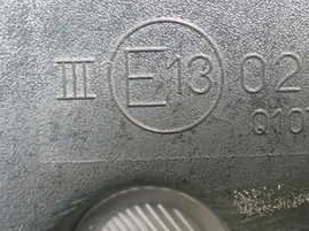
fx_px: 597
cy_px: 44
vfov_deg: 21.6
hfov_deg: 28.3
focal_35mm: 67
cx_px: 252
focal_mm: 5.4
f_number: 2.3
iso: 800
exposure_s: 1/80
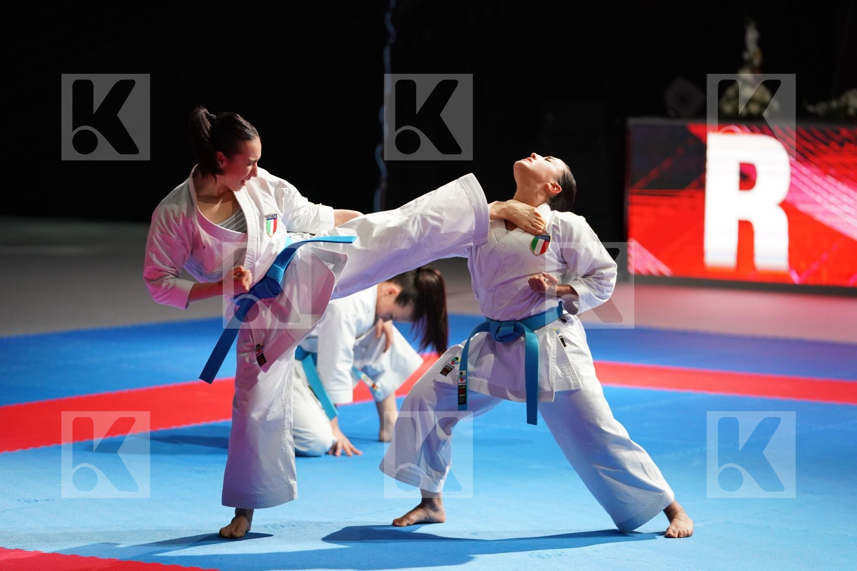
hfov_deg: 14.1
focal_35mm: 146
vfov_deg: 9.4
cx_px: 428
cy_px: 286
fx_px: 3475
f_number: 2.8
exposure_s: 1/500
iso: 3200
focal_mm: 146
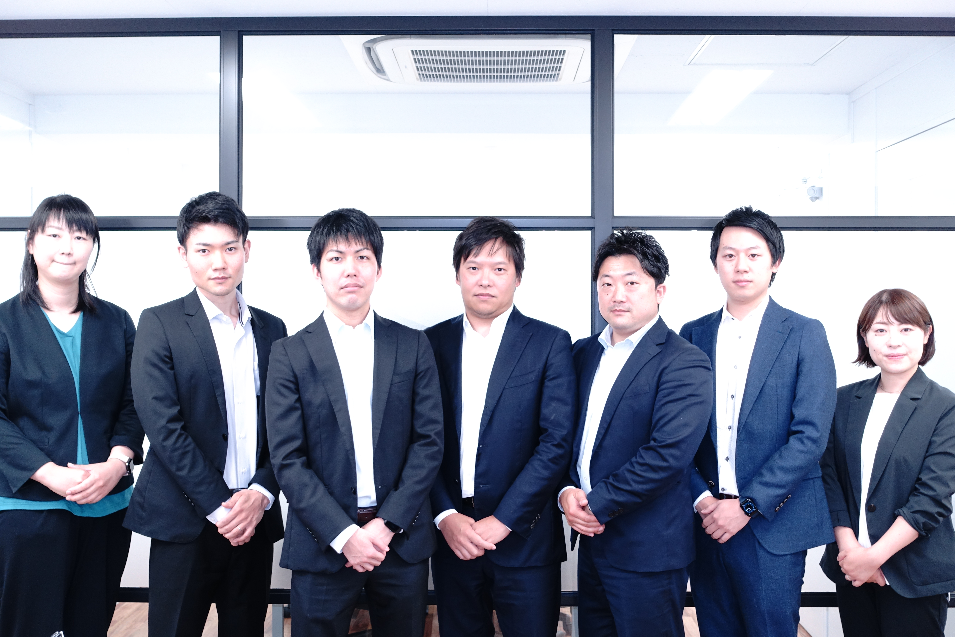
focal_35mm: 45
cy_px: 318
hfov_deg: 43.6
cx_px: 478
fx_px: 1194
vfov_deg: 29.9
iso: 320
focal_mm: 16.39
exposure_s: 1/50
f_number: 2.8
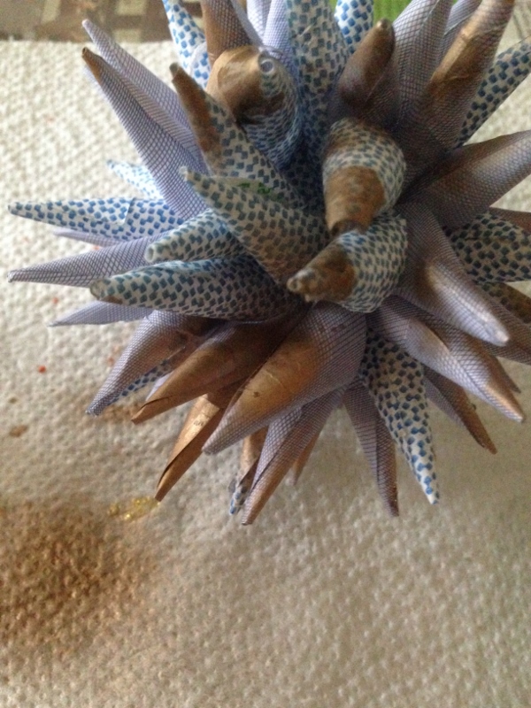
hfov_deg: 42.9
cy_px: 354
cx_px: 266
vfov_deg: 55.4
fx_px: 675
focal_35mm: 33
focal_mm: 4.12
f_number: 2.4
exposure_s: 1/15
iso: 800
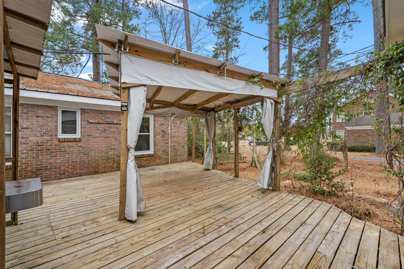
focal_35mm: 16
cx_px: 202
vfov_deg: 73.7
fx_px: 180
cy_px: 134
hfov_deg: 96.7
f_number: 8
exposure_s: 1/250
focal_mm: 16
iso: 640
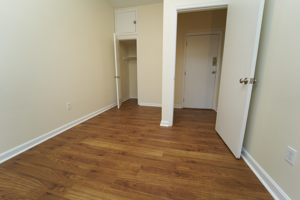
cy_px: 100
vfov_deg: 81.2
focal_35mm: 14
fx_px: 117
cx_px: 150
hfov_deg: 104.2
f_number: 7.1
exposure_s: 1/8
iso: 320
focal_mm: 14
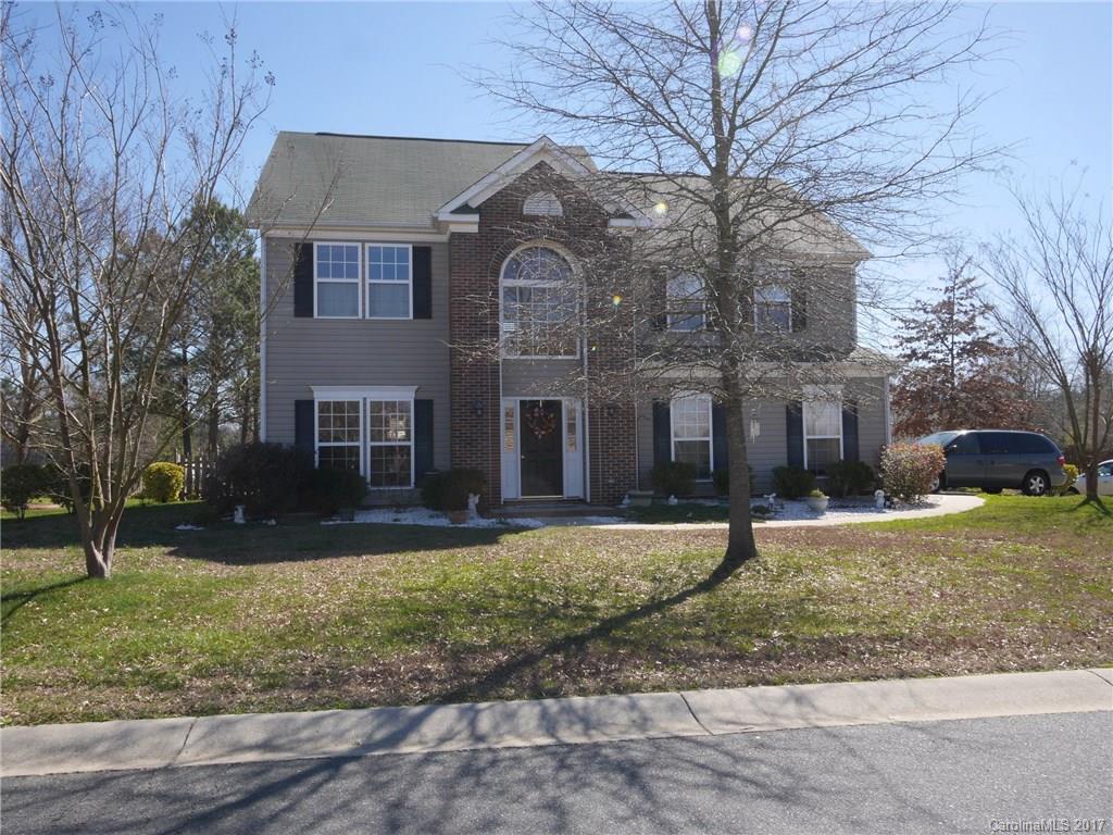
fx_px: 900
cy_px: 418
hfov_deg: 63.4
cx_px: 556
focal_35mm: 28
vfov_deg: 49.7
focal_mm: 14
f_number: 14
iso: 400
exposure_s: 1/160
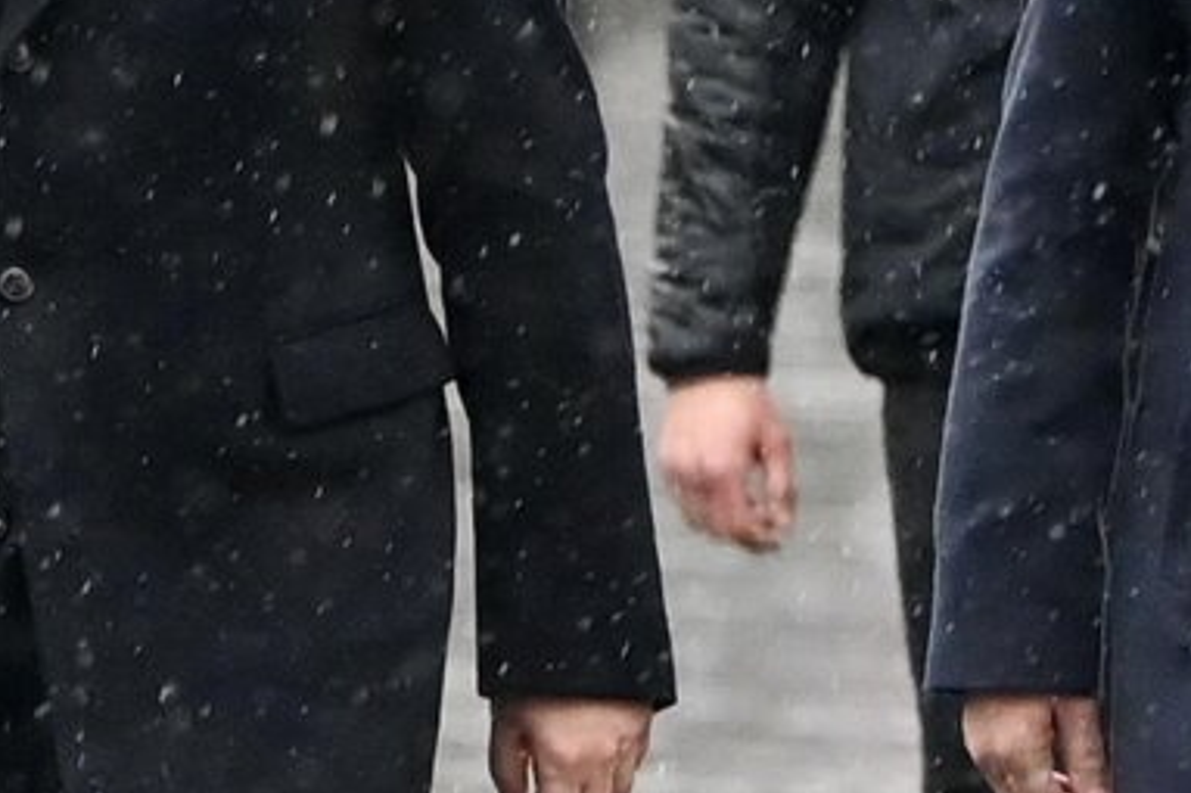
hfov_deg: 2.9
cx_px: 781
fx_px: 23875
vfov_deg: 1.9
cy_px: -59
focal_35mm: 722
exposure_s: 1/800
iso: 1600
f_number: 2.8
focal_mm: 180
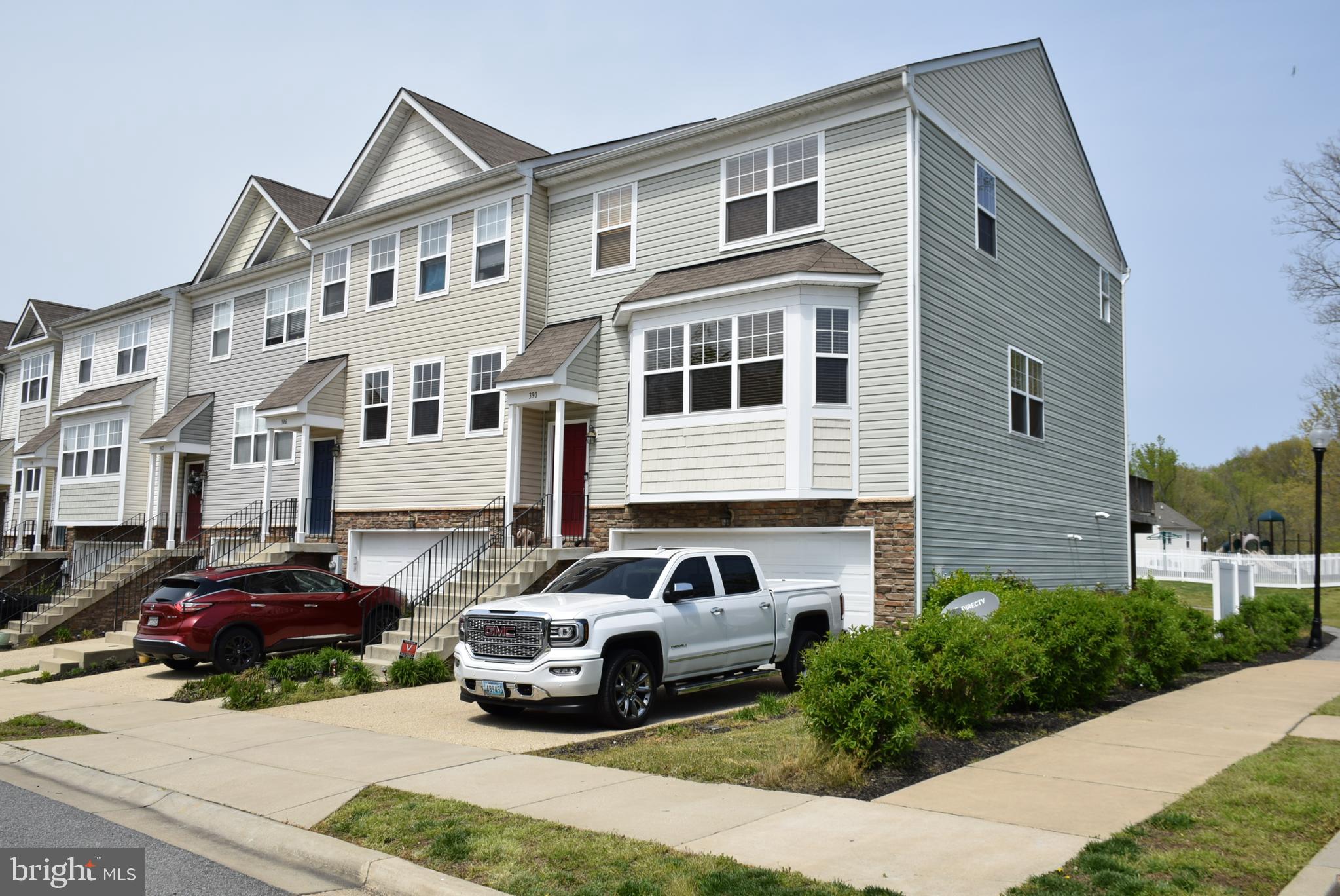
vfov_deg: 48.0
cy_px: 448
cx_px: 670
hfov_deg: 67.3
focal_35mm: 27
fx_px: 1006
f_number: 9
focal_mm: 18
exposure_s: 1/320
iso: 100
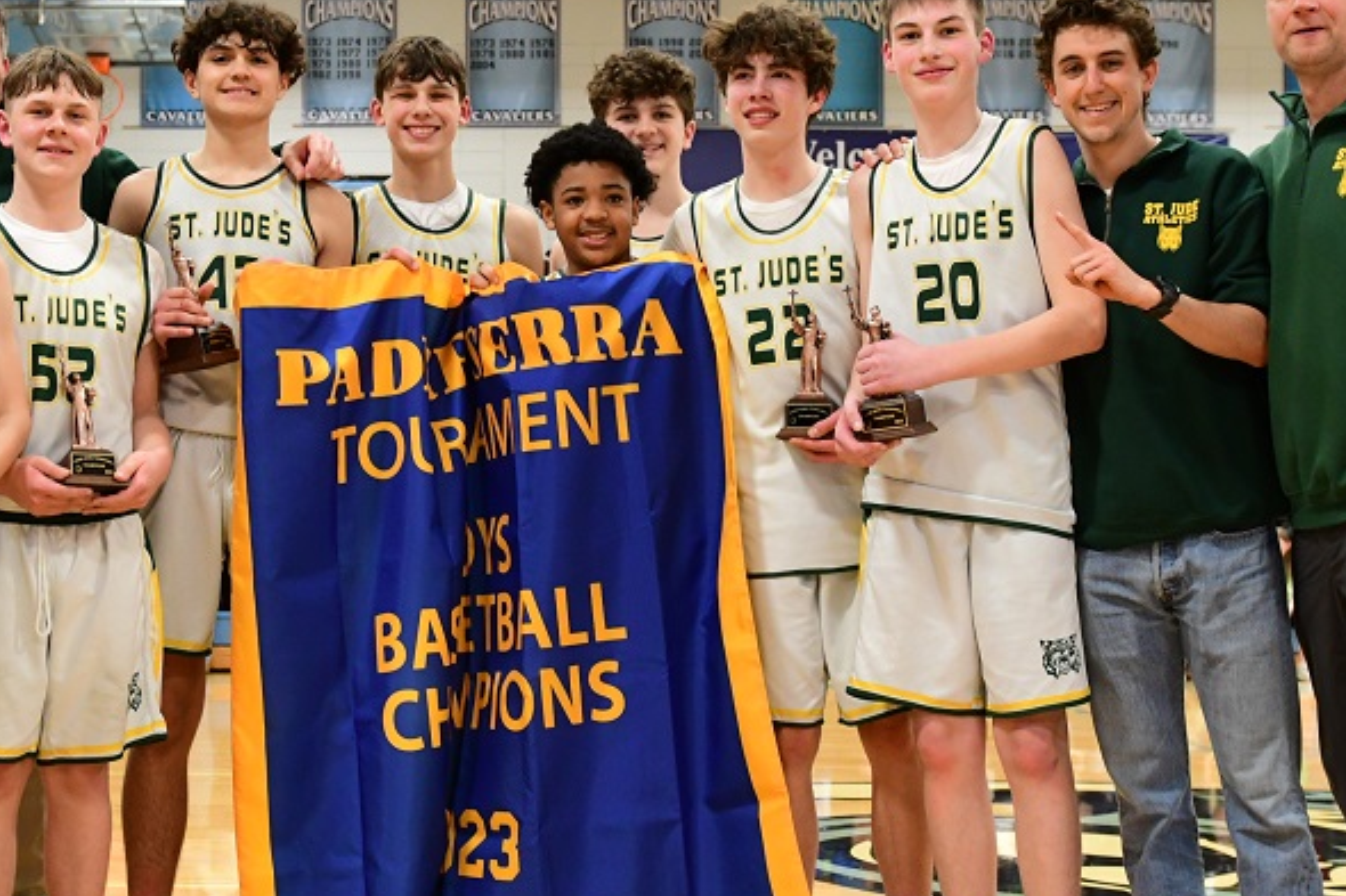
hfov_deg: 32.7
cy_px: 483
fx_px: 2280
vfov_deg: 22.2
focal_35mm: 61
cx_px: 506
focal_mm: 24
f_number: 3.5
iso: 2000
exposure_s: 1/80
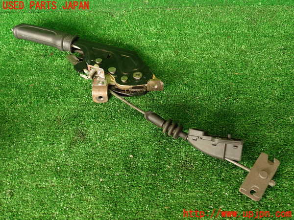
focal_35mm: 32
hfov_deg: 56.8
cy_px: 110
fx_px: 272
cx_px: 147
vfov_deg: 44.2
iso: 200
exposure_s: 1/60
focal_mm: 5.79
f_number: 2.4
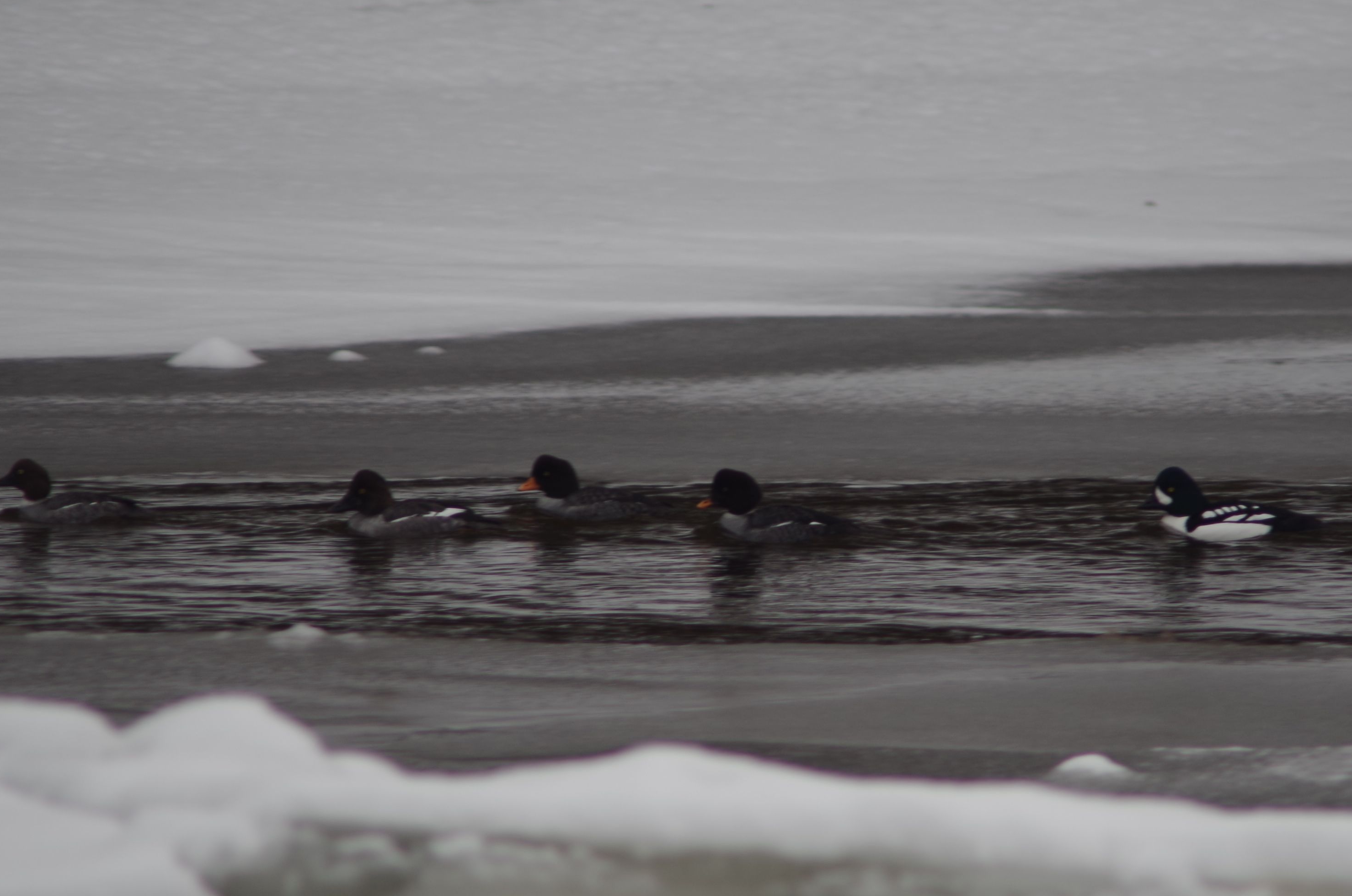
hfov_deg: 4.1
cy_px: 502
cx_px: 897
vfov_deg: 2.7
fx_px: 18737
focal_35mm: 500
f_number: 4.5
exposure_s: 1/125
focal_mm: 200
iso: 100
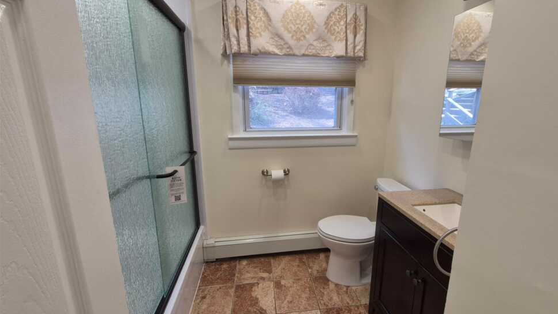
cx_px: 295
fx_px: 222
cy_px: 152
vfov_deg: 70.5
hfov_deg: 102.9
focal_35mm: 15
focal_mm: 1.74
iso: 64
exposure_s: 1/60
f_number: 2.2
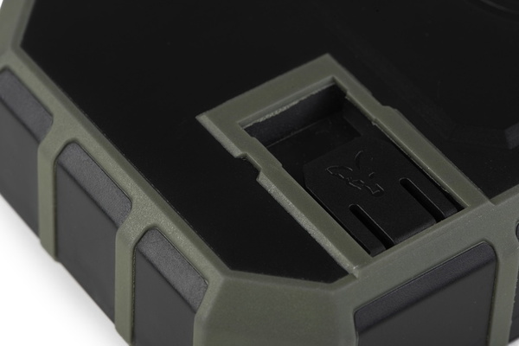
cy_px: 173
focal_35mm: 105
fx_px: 1514
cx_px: 260
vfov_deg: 13.0
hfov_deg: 19.5
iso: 100
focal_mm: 105
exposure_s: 1/160
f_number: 25
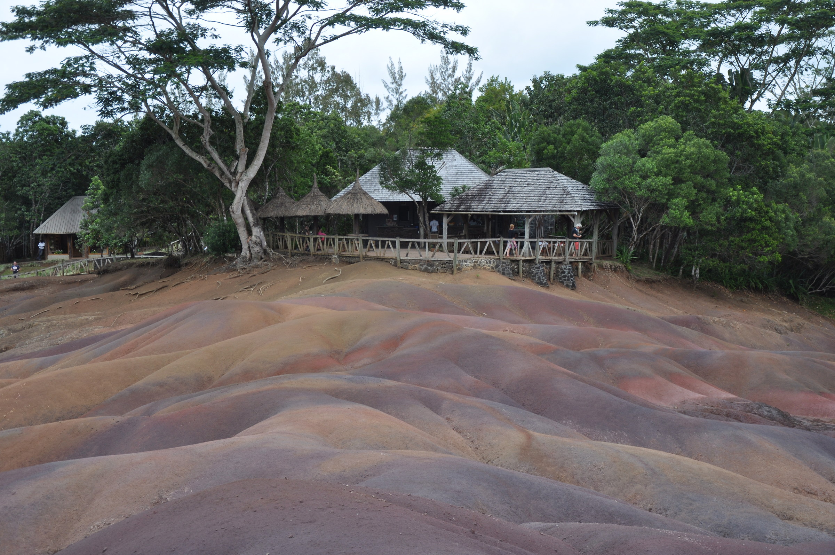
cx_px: 418
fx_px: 1390
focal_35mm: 60
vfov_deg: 22.6
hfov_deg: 33.4
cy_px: 278
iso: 200
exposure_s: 1/125
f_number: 4.5
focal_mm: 40
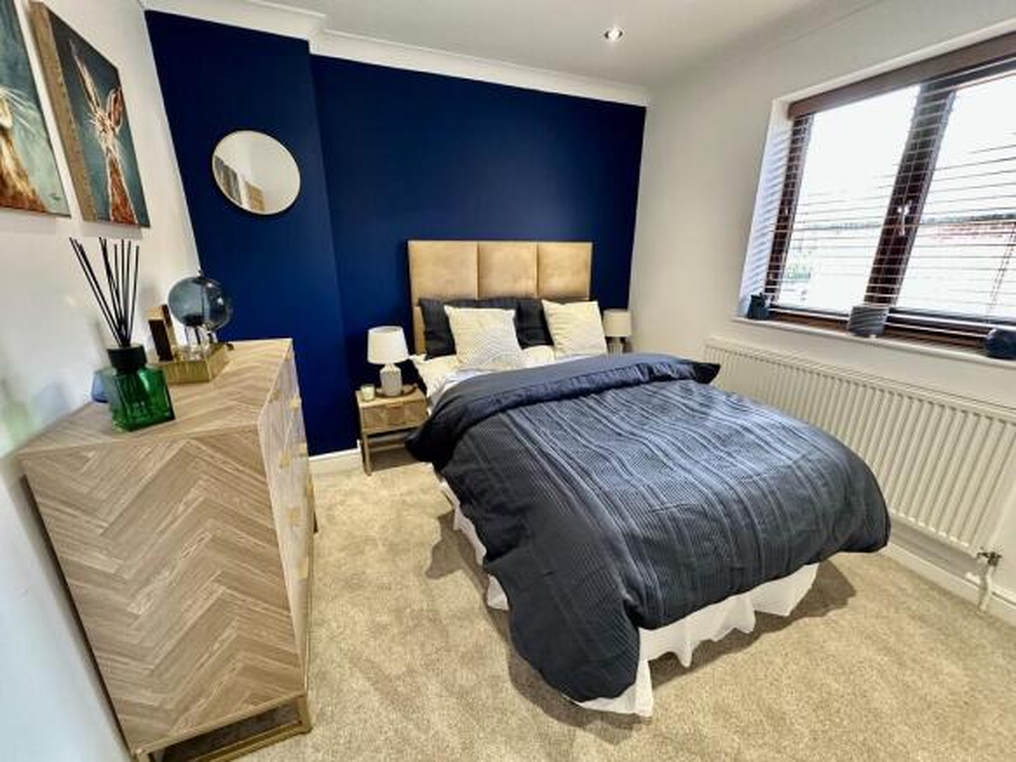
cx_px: 508
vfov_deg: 85.7
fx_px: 411
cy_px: 381
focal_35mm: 14
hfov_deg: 102.1
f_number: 2.2
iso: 250
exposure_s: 1/50
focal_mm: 2.22
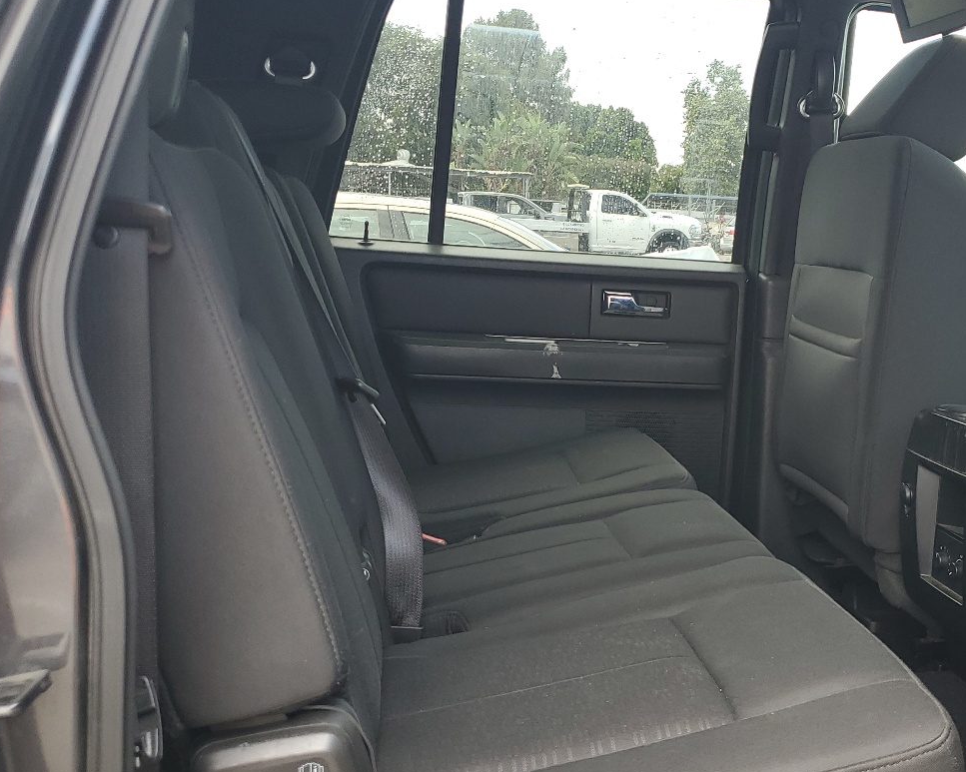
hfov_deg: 43.1
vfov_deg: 35.7
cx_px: 666
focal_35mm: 42
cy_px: 402
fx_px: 1200
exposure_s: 1/130
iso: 50
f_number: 1.5
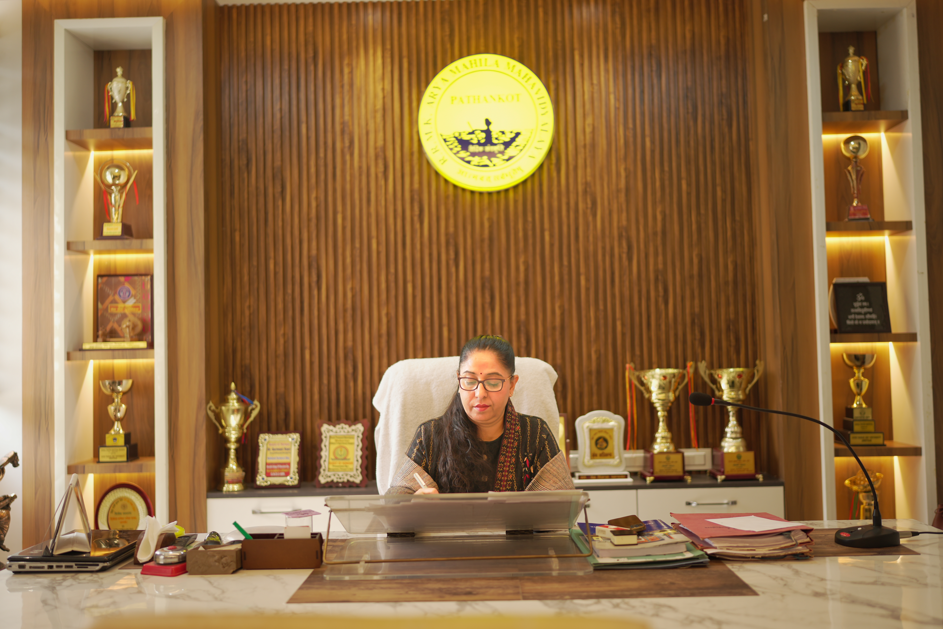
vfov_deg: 37.9
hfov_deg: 54.4
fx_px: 917
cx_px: 472
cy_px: 314
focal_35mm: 35
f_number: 1.4
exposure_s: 1/160
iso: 200
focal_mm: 35
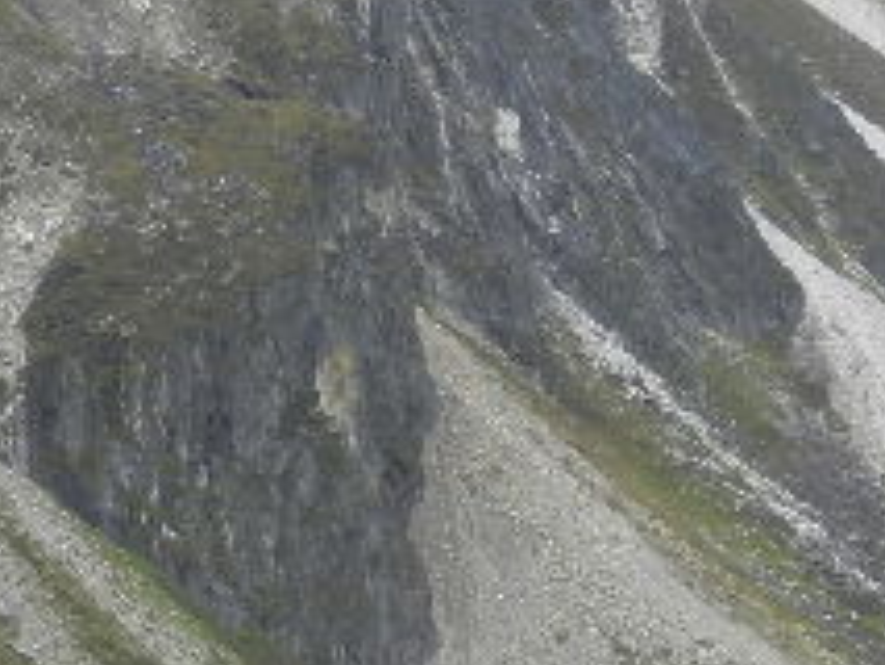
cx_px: 1300
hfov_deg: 11.3
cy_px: 391
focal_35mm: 169
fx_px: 4323
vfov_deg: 8.8
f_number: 4.2
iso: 160
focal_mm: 8.2
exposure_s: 1/500
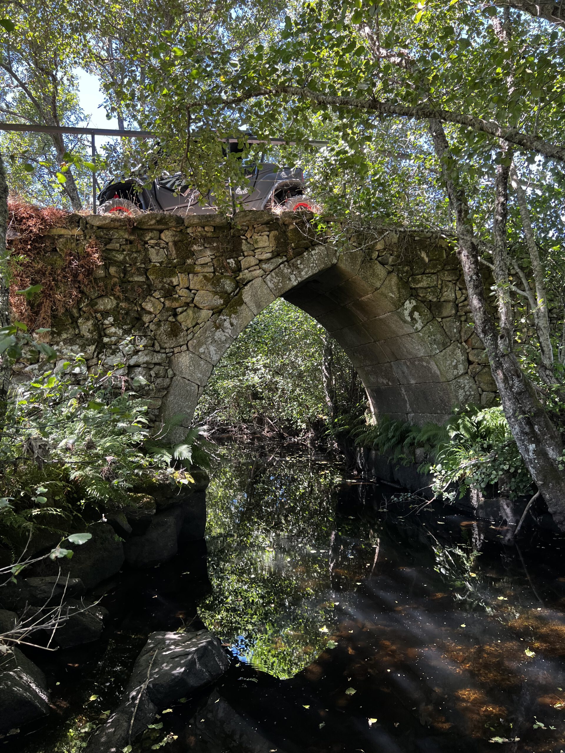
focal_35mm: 26
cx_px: 282
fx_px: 566
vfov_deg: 67.3
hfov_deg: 53.1
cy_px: 376
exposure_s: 1/121
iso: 32
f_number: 1.5
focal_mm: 5.7
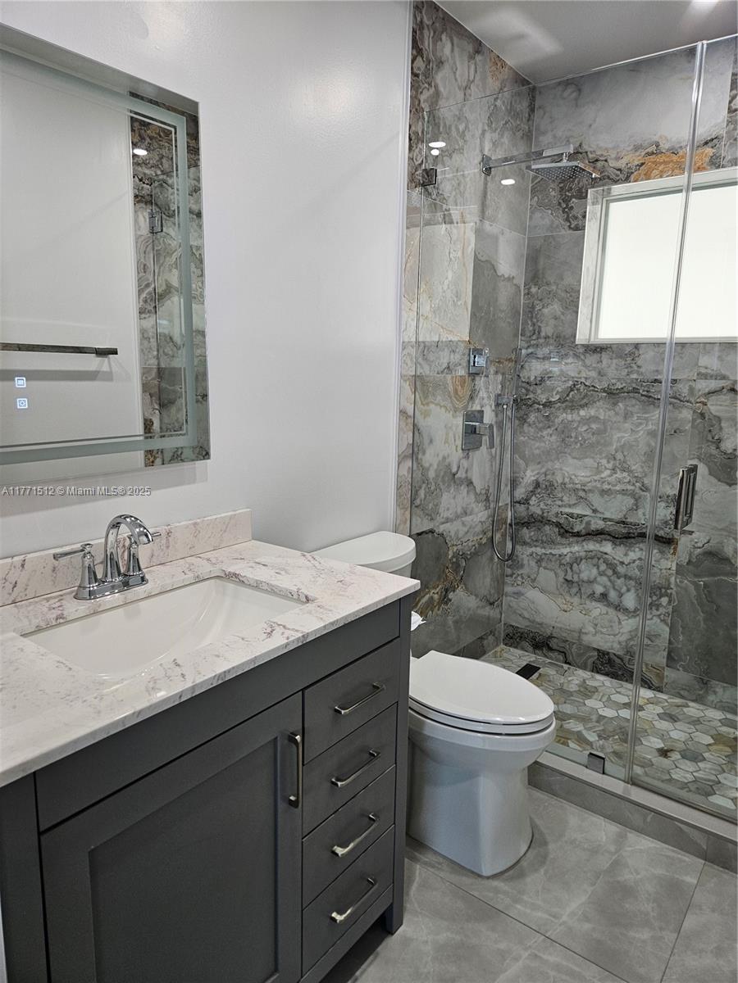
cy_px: 492
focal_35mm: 23
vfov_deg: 73.9
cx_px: 369
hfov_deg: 58.9
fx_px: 654
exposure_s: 1/120
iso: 125
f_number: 1.8
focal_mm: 5.4
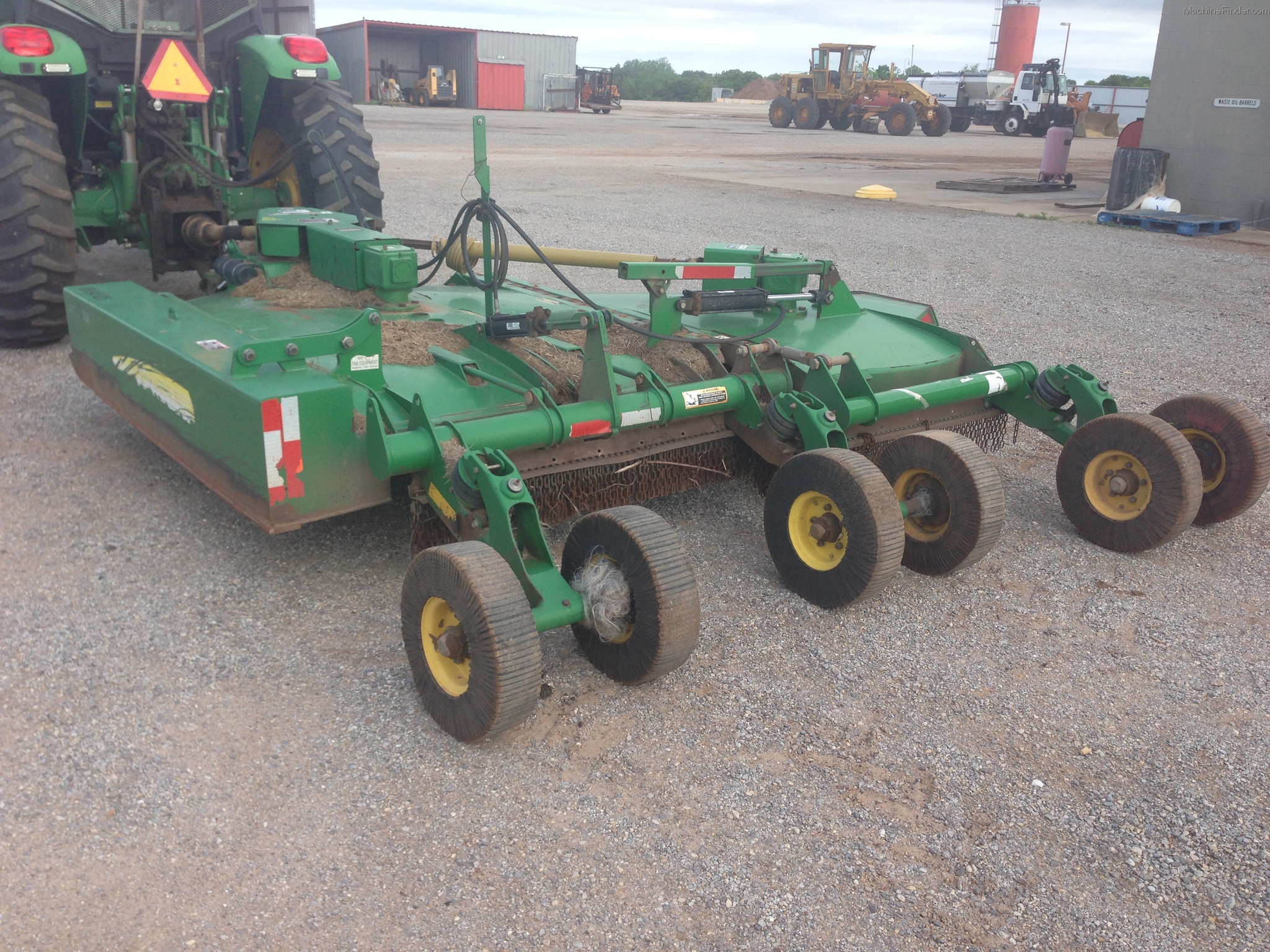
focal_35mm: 33
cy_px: 476
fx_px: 1211
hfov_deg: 55.4
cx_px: 635
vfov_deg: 42.9
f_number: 2.4
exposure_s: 1/369
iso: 50
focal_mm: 4.12
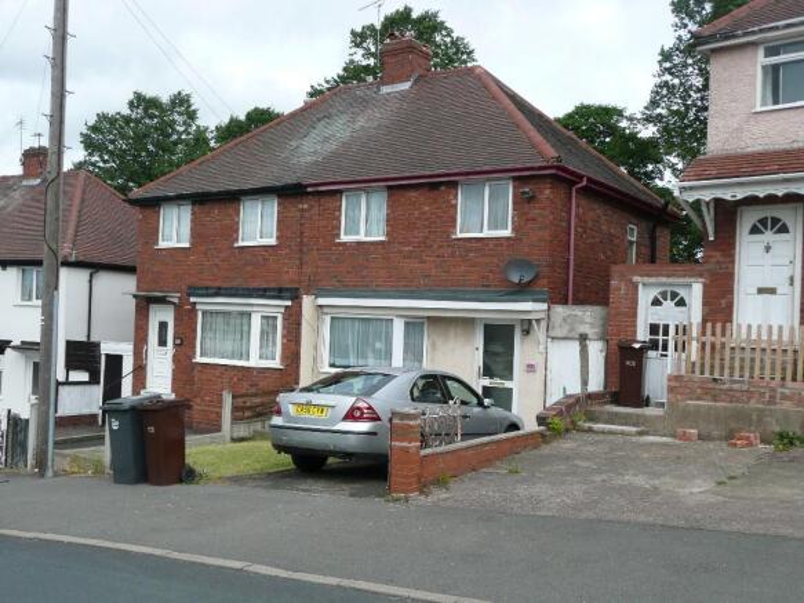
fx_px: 836
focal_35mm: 36
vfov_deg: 39.6
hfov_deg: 51.4
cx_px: 402
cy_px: 302
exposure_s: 1/640
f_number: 3.7
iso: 100
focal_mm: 5.8
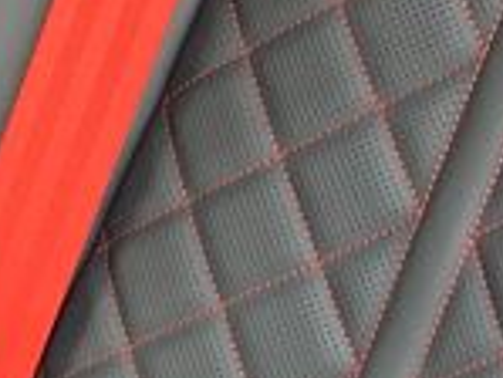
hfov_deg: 10.9
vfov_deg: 8.3
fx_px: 2603
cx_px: -54
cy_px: 294
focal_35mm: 179
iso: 100
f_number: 1.8
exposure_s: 1/68
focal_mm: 4.25
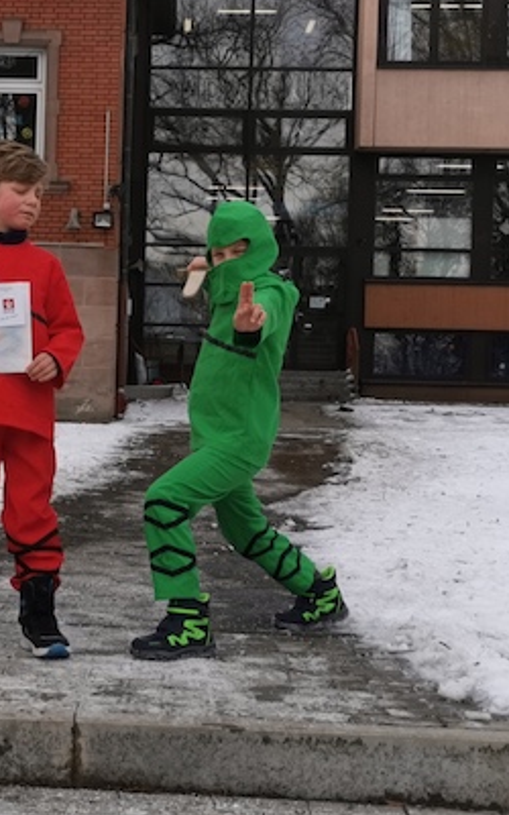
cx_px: -20
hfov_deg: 15.8
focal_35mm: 81
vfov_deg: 25.5
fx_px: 1798
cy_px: 420
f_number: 1.8
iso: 50
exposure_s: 1/1577
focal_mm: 5.58
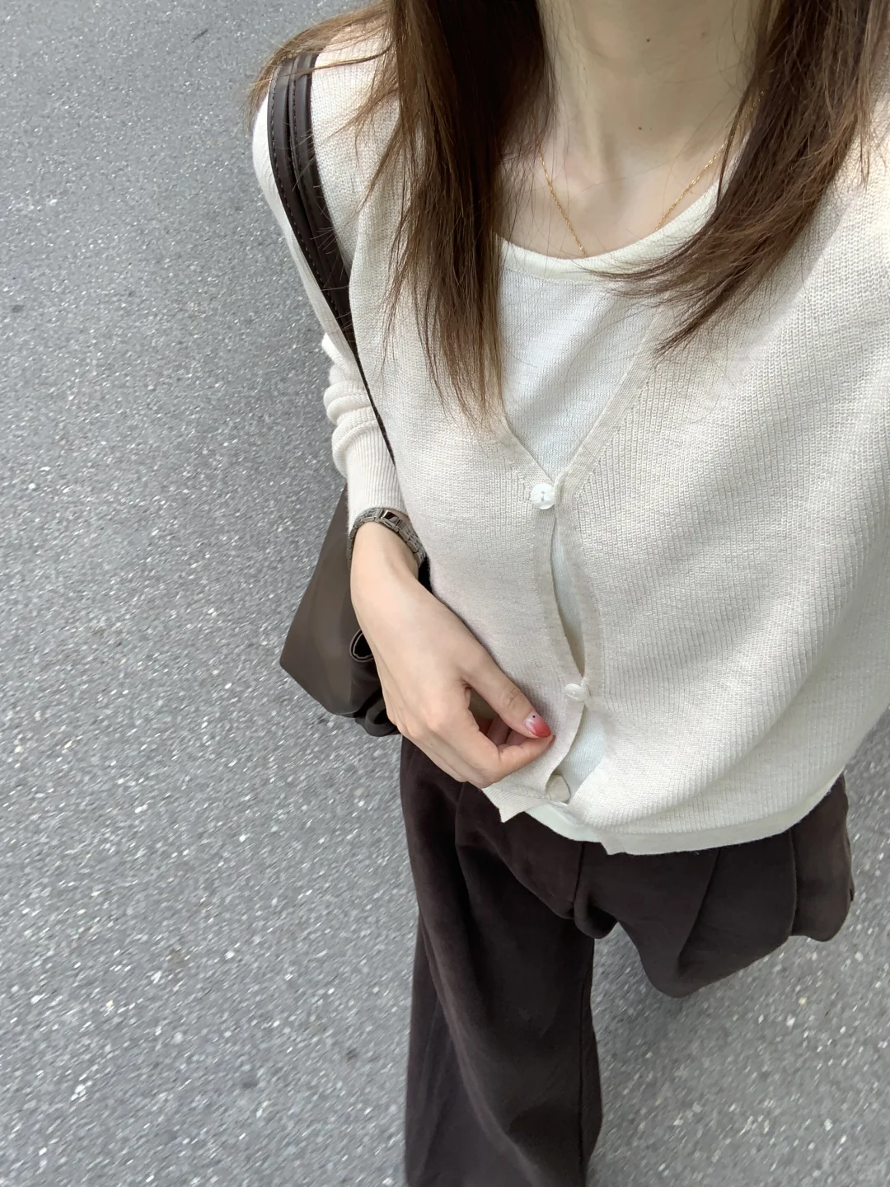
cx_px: 445
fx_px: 1097
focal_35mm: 32
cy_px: 594
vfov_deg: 56.8
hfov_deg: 44.2
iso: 16
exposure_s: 1/140
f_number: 2.2
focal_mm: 2.87
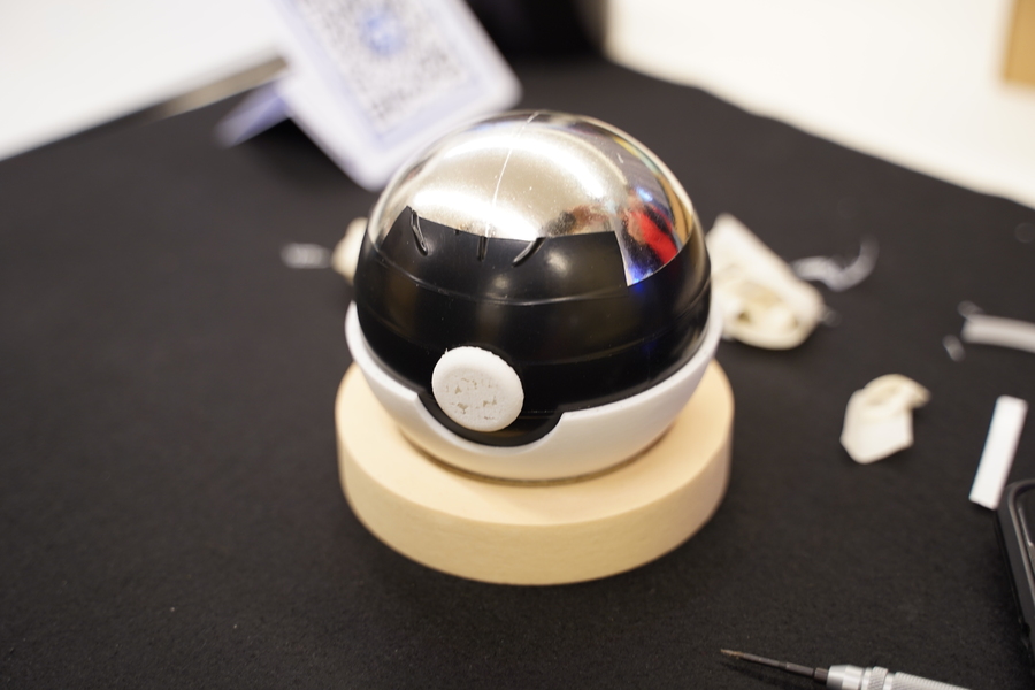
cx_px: 518
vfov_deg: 26.0
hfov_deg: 38.2
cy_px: 345
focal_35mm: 52
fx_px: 1495
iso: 400
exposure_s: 1/25
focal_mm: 52
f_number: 2.8
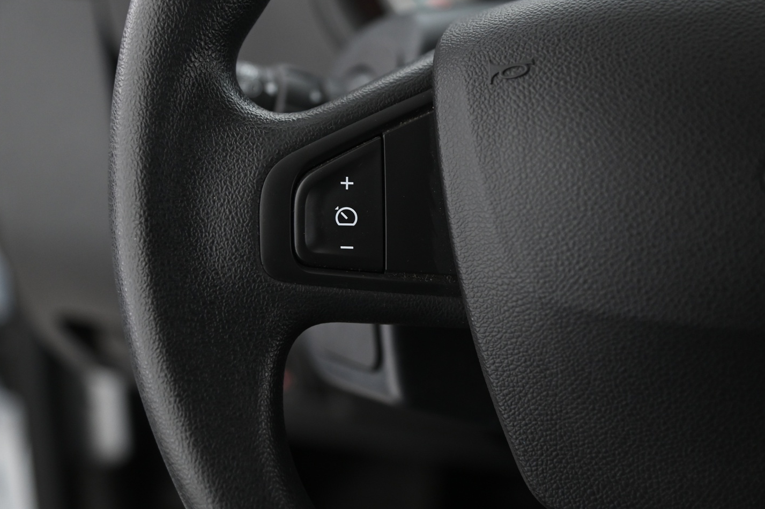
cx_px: 403
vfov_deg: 20.6
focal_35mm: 66
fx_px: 1401
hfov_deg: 30.5
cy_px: 233
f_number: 4
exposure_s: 1/20
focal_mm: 58
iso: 2000
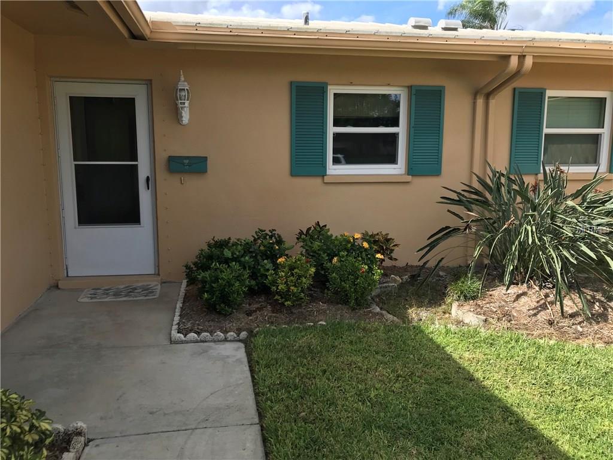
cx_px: 306
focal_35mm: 28
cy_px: 230
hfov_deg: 63.4
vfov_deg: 49.7
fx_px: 496
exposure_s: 1/1064
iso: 20
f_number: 1.8
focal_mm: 3.99
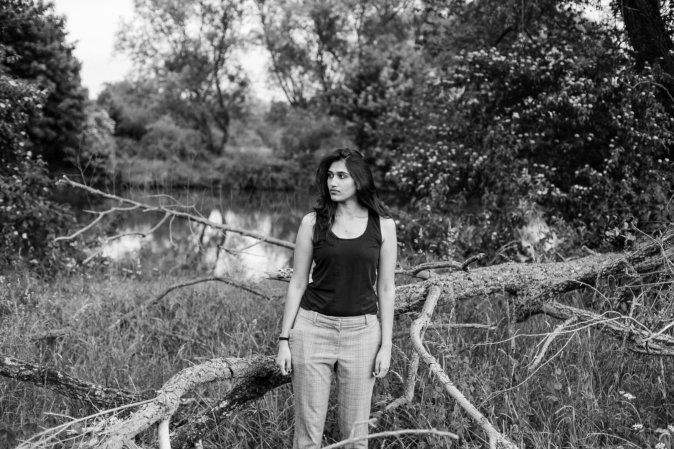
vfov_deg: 27.0
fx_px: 936
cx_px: 337
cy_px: 224
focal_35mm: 50
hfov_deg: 39.6
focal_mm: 50
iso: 80
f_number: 2.8
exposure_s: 1/50
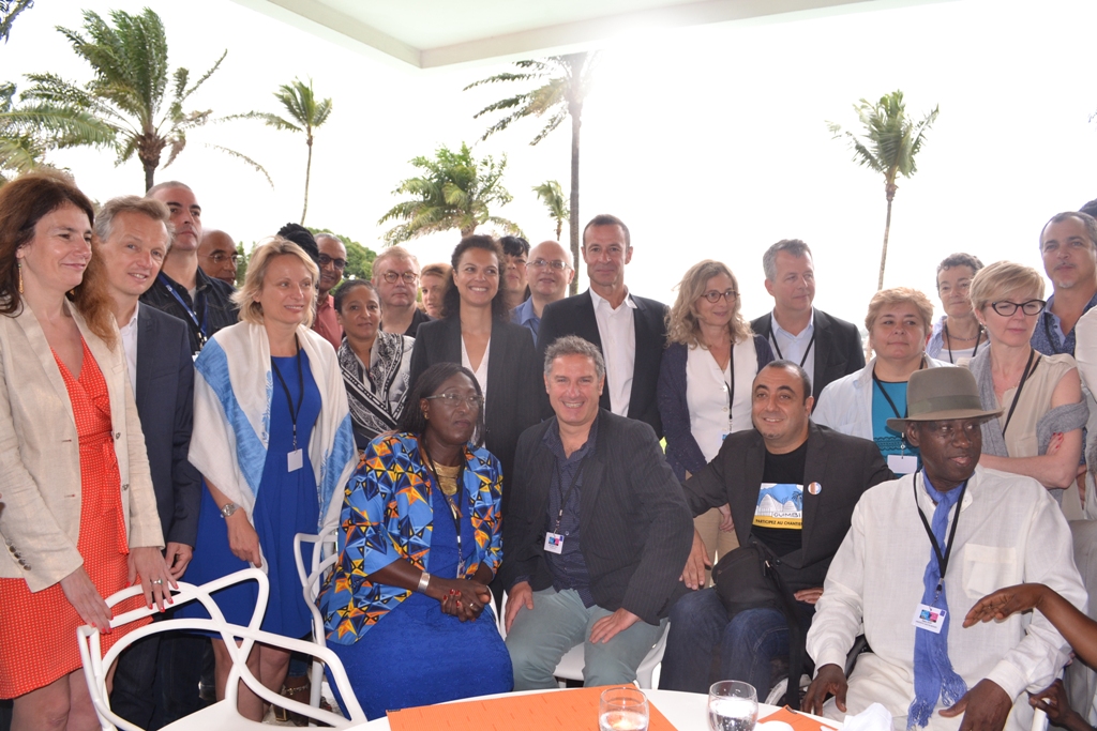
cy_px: 366
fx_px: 823
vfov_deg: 47.9
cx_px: 548
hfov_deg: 67.4
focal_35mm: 27
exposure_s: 1/125
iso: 400
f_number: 5.6
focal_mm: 18
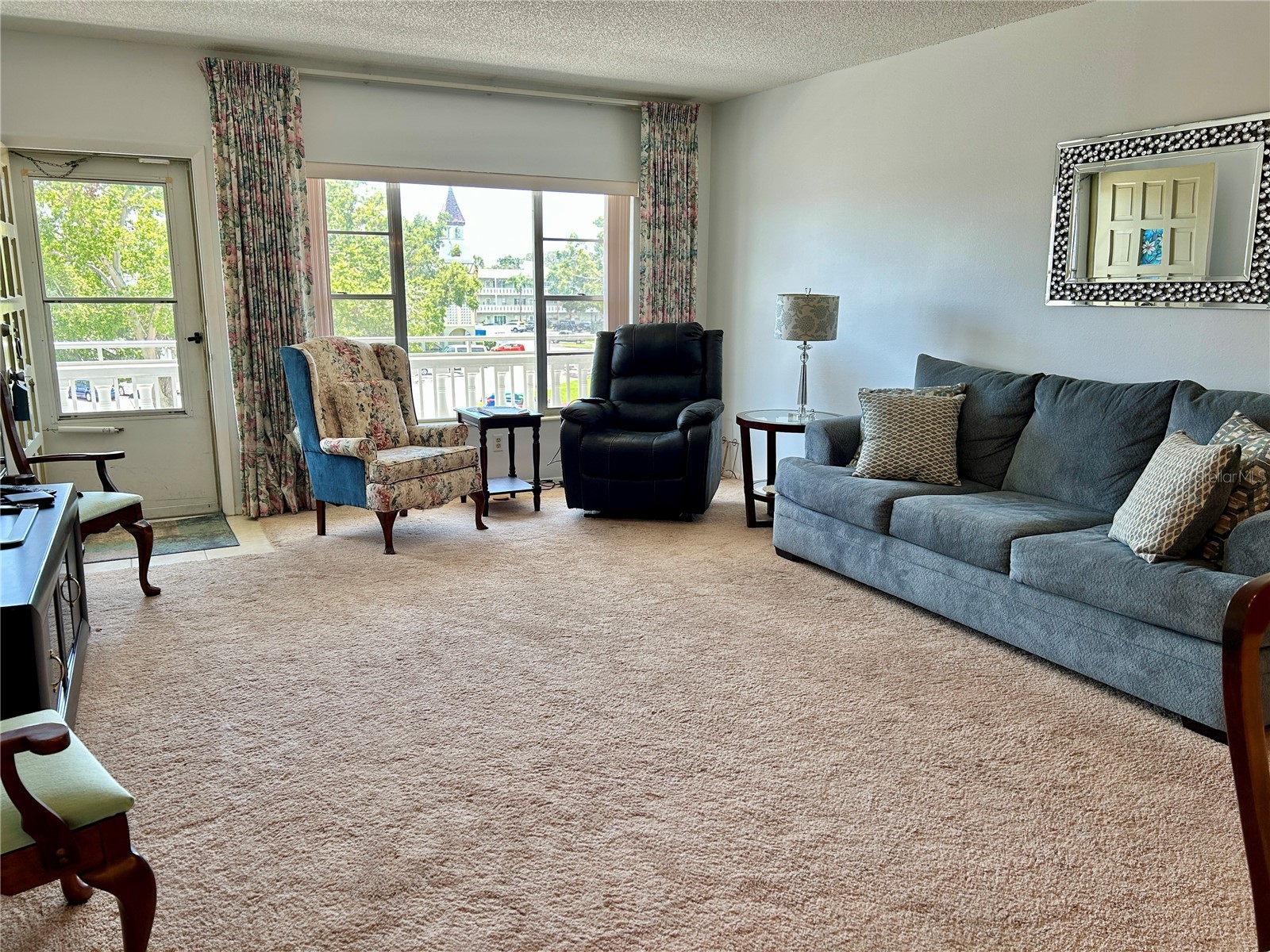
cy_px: 476
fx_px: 954
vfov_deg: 53.1
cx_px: 635
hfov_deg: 67.3
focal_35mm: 26
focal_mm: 5.7
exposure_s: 1/154
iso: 50
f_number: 1.5
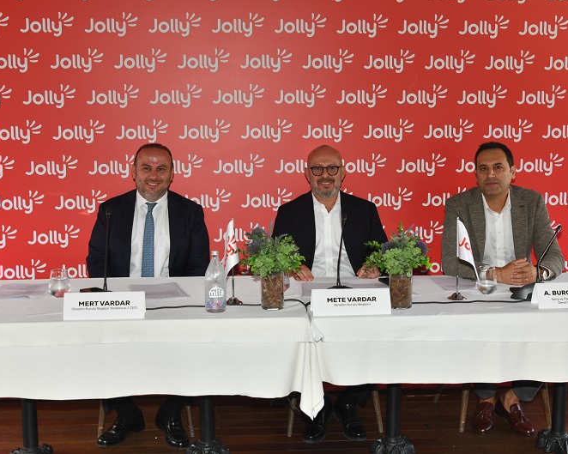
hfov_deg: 32.0
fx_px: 991
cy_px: 227
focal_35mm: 59
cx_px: 298
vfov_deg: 25.8
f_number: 6.3
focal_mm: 52
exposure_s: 1/200
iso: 640
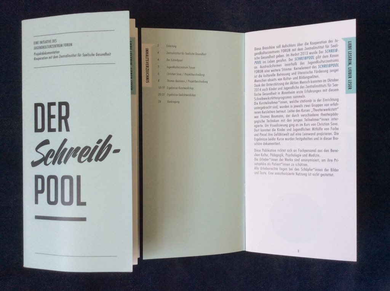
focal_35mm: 32
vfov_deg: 44.1
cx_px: 195
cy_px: 146
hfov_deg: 56.9
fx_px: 360
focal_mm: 3.3
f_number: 2.4
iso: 50
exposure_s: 1/25
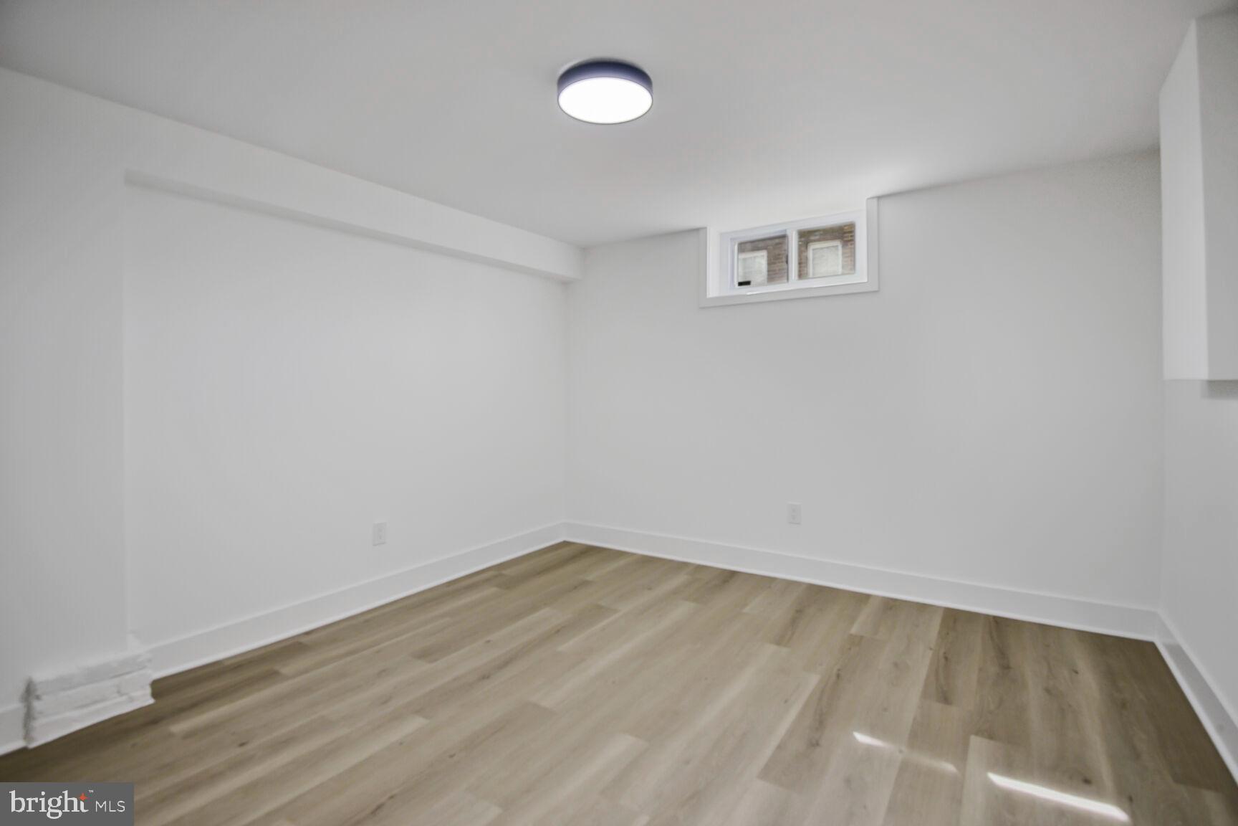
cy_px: 413
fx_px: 550
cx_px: 619
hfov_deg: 96.7
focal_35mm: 16
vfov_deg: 73.7
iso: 400
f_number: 8
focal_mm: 16
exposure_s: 1/4
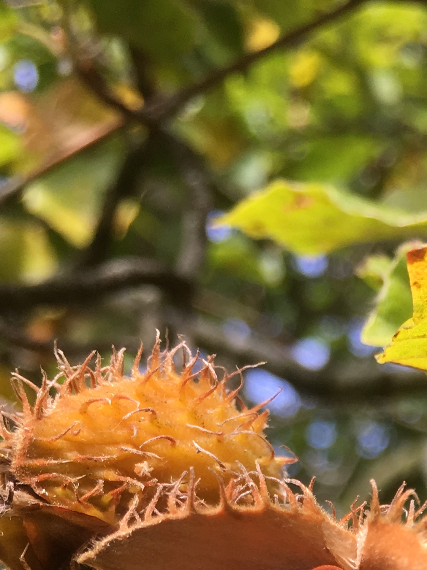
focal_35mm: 78
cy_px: 748
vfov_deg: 22.3
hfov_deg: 18.0
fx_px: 1283
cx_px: 499
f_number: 2.2
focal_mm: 4.15
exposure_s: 1/316
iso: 25
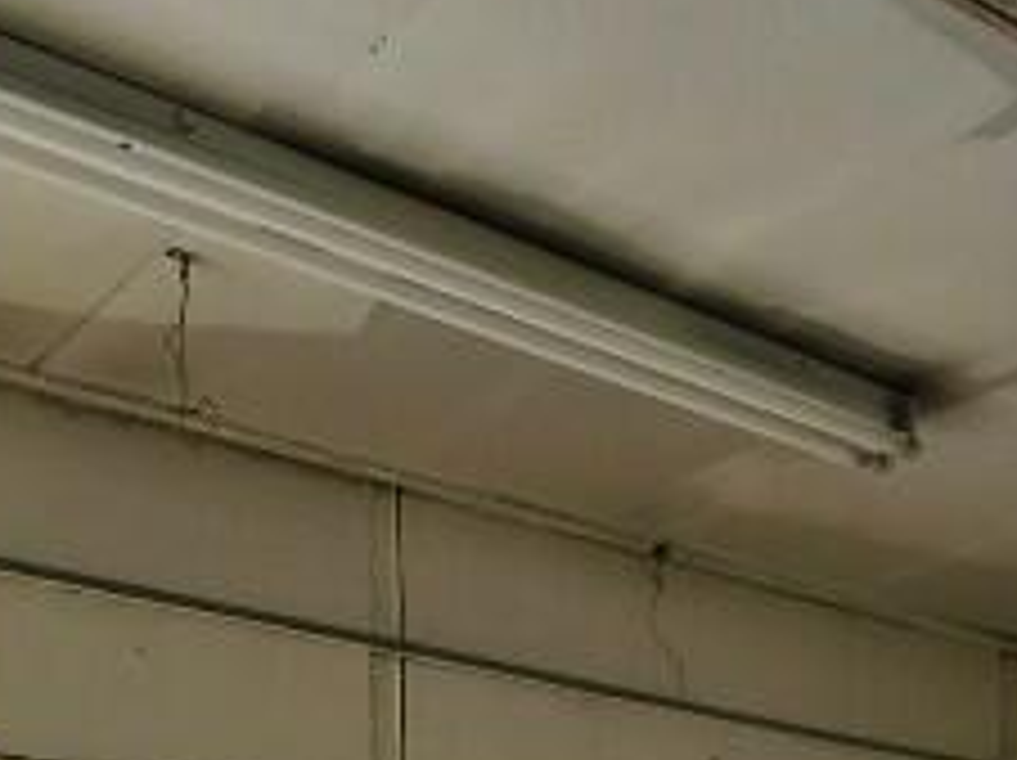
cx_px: 369
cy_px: 1511
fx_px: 1732
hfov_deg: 32.5
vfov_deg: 17.7
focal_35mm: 59
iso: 40
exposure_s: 1/50
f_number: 2.2
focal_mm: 1.7
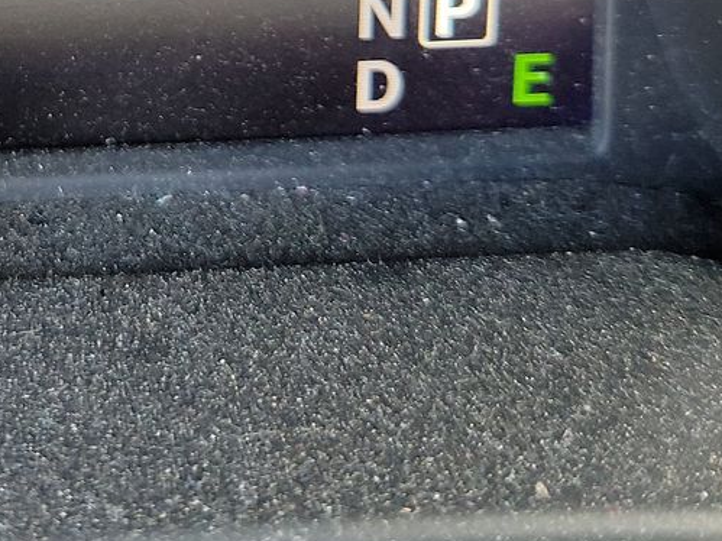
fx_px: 1606
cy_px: -148
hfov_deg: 24.7
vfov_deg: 18.0
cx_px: 85
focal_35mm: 77
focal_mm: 6.7
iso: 440
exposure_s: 1/59
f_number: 1.8
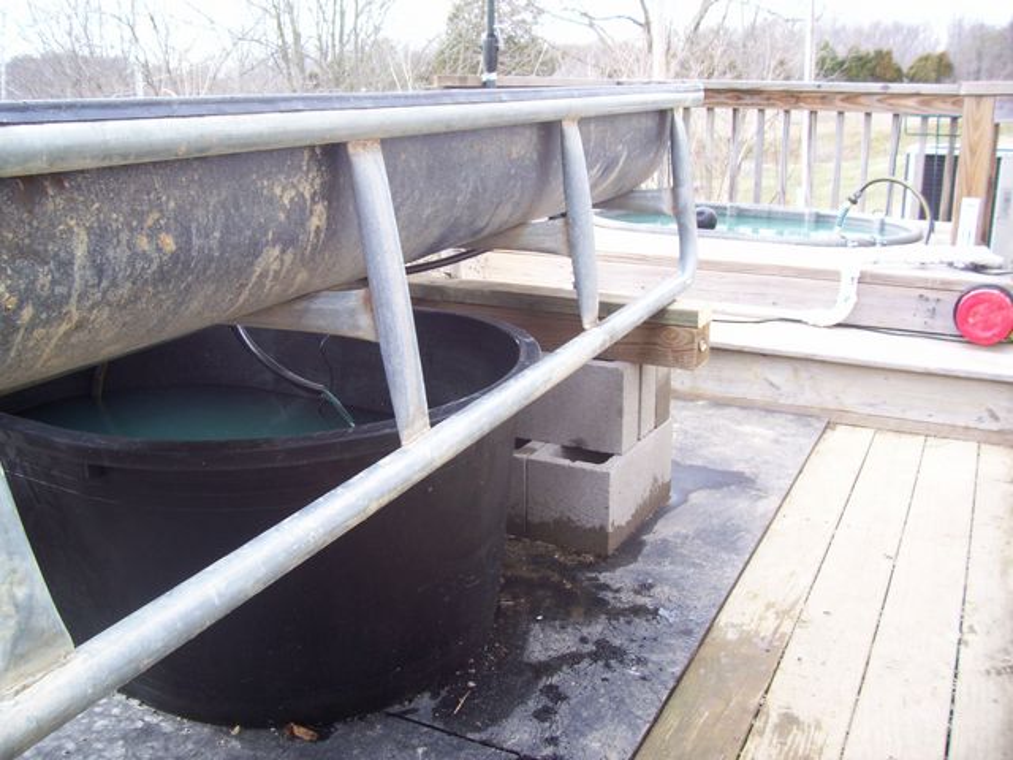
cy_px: 380
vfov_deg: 41.8
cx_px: 506
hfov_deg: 54.0
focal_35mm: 34
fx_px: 995
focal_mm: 5.6
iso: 80
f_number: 2.7
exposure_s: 1/132
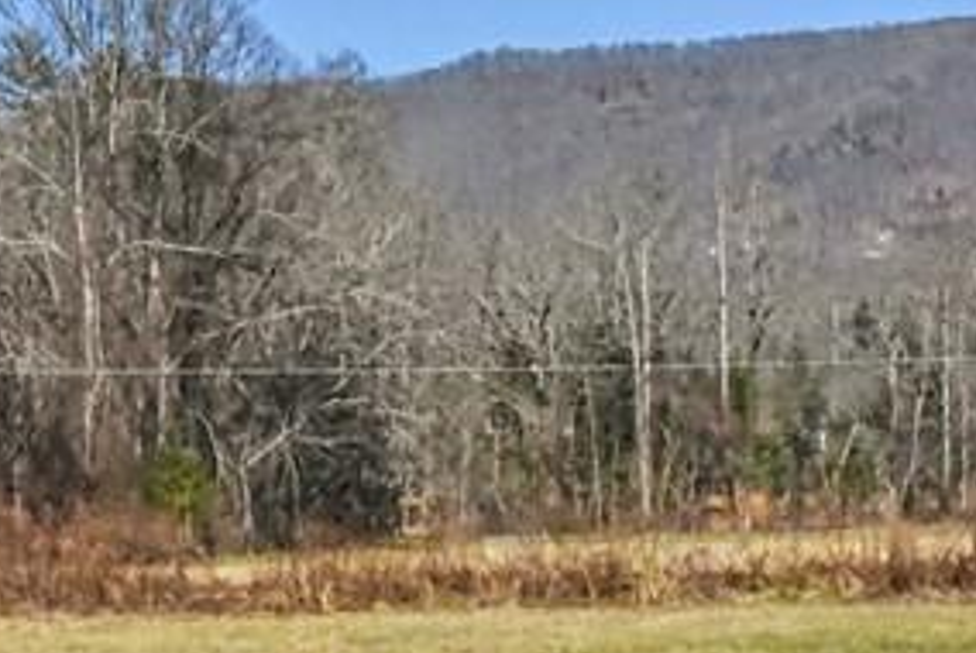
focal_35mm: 145
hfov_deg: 14.0
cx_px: 160
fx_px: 3935
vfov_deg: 9.5
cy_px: 357
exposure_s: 1/1250
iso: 4000
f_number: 22
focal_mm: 38
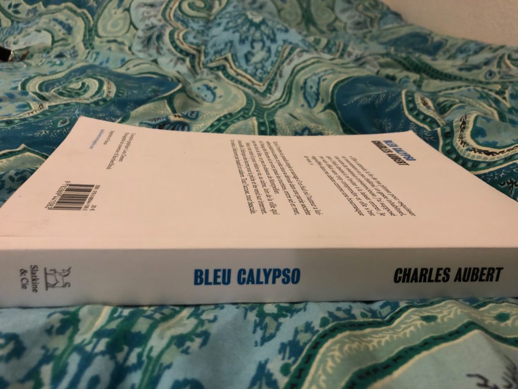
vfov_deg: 49.7
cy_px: 194
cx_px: 259
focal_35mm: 28
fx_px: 419
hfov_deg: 63.4
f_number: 1.8
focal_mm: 4
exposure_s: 1/6
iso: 100
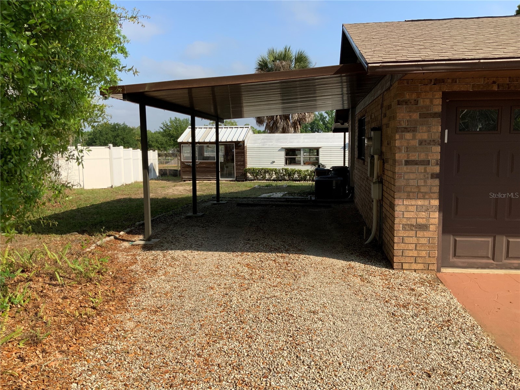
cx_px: 260
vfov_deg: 48.2
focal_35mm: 29
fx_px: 436
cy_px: 195
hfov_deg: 61.7
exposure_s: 1/1675
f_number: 1.8
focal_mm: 3
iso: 16
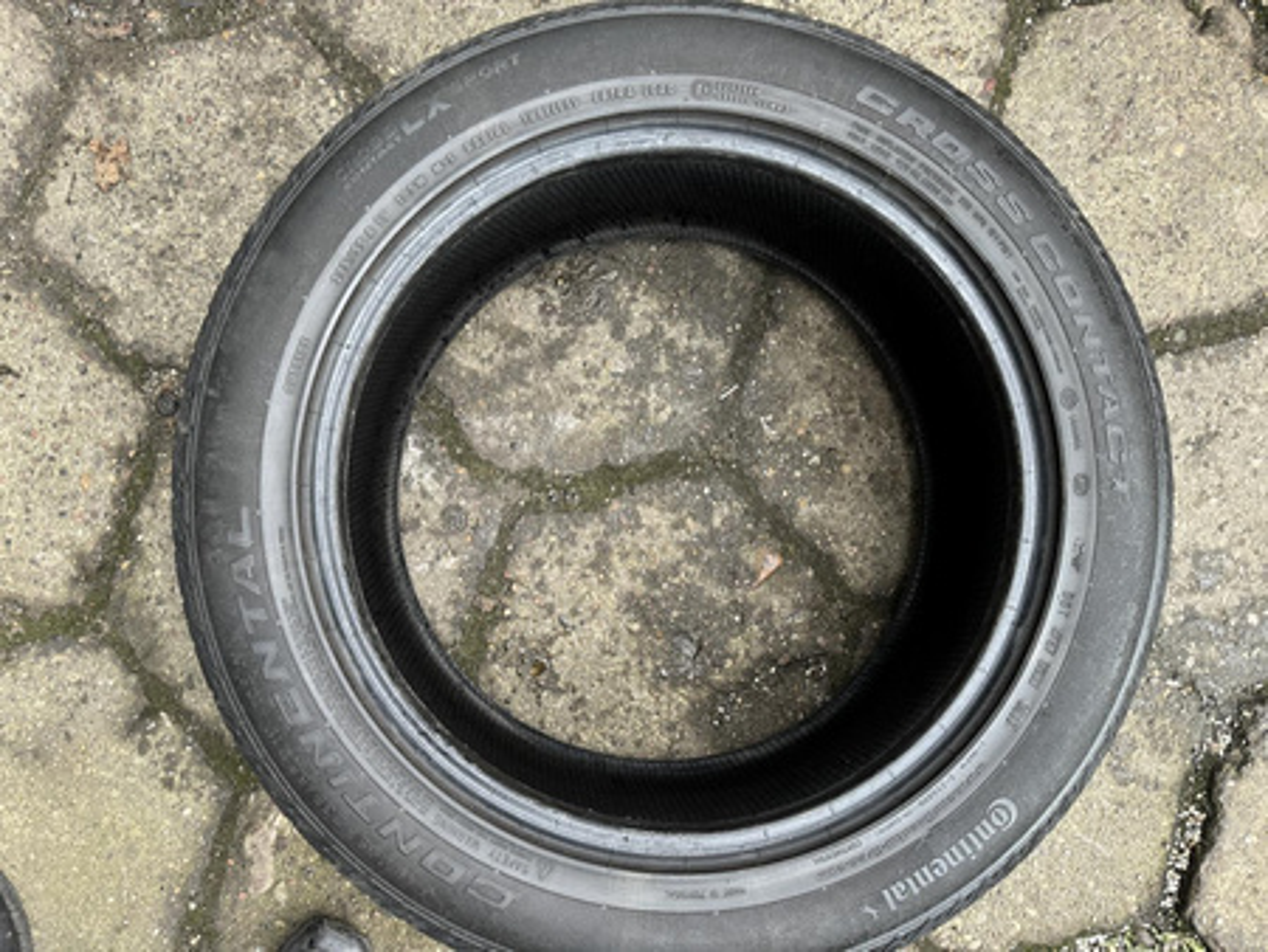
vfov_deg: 56.9
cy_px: 476
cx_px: 634
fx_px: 880
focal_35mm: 24
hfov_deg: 71.6
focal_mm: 6.86
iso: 200
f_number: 1.78
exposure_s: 1/111
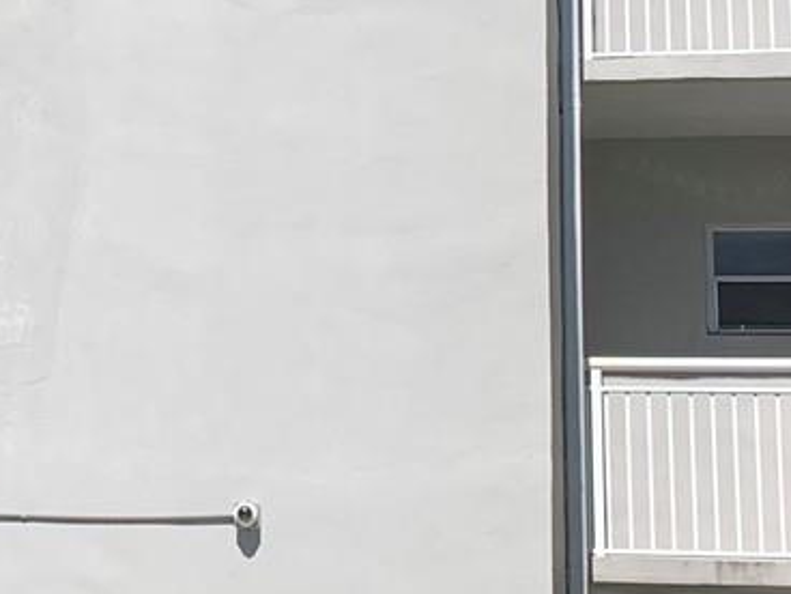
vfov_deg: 13.0
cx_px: 34
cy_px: 84
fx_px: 2582
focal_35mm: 113
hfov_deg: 17.1
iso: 25
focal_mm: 4.25
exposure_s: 1/3521
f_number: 1.8
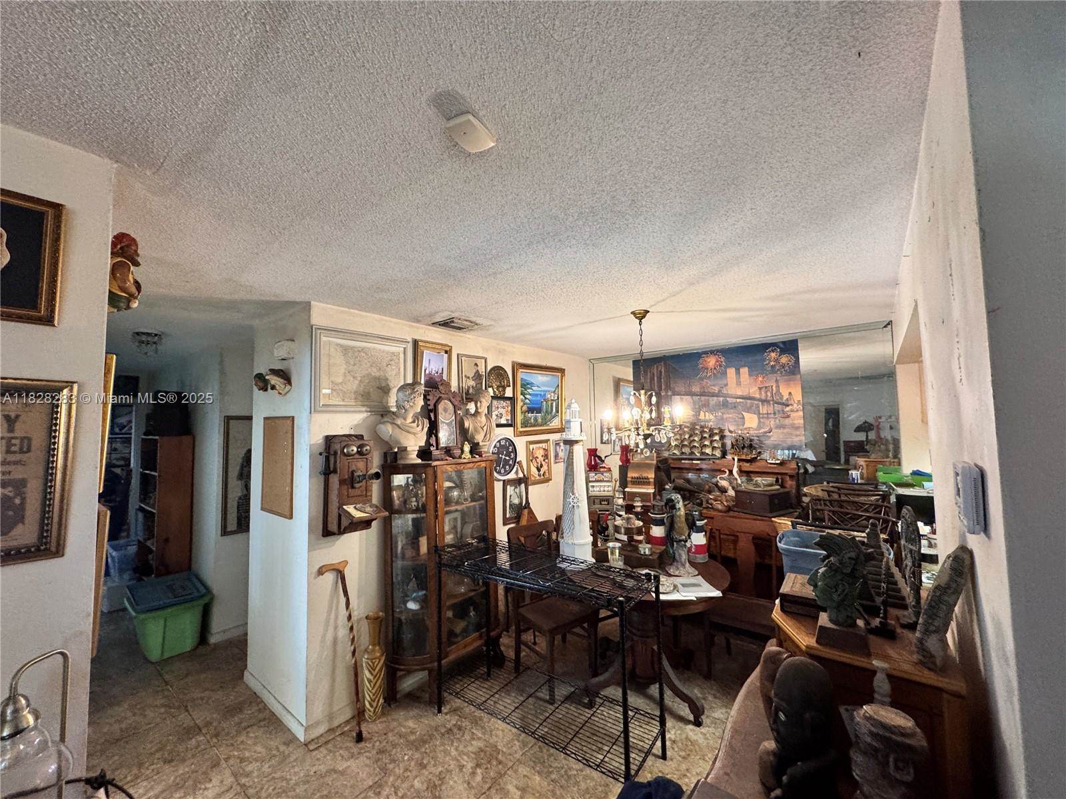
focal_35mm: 14
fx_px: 431
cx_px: 533
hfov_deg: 102.1
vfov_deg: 85.7
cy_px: 400
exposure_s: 1/60
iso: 400
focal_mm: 2.22
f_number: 2.2
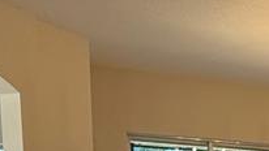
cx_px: 347
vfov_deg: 13.8
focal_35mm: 76
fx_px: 542
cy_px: 292
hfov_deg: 24.4
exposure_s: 1/120
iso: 250
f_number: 2.2
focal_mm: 2.22
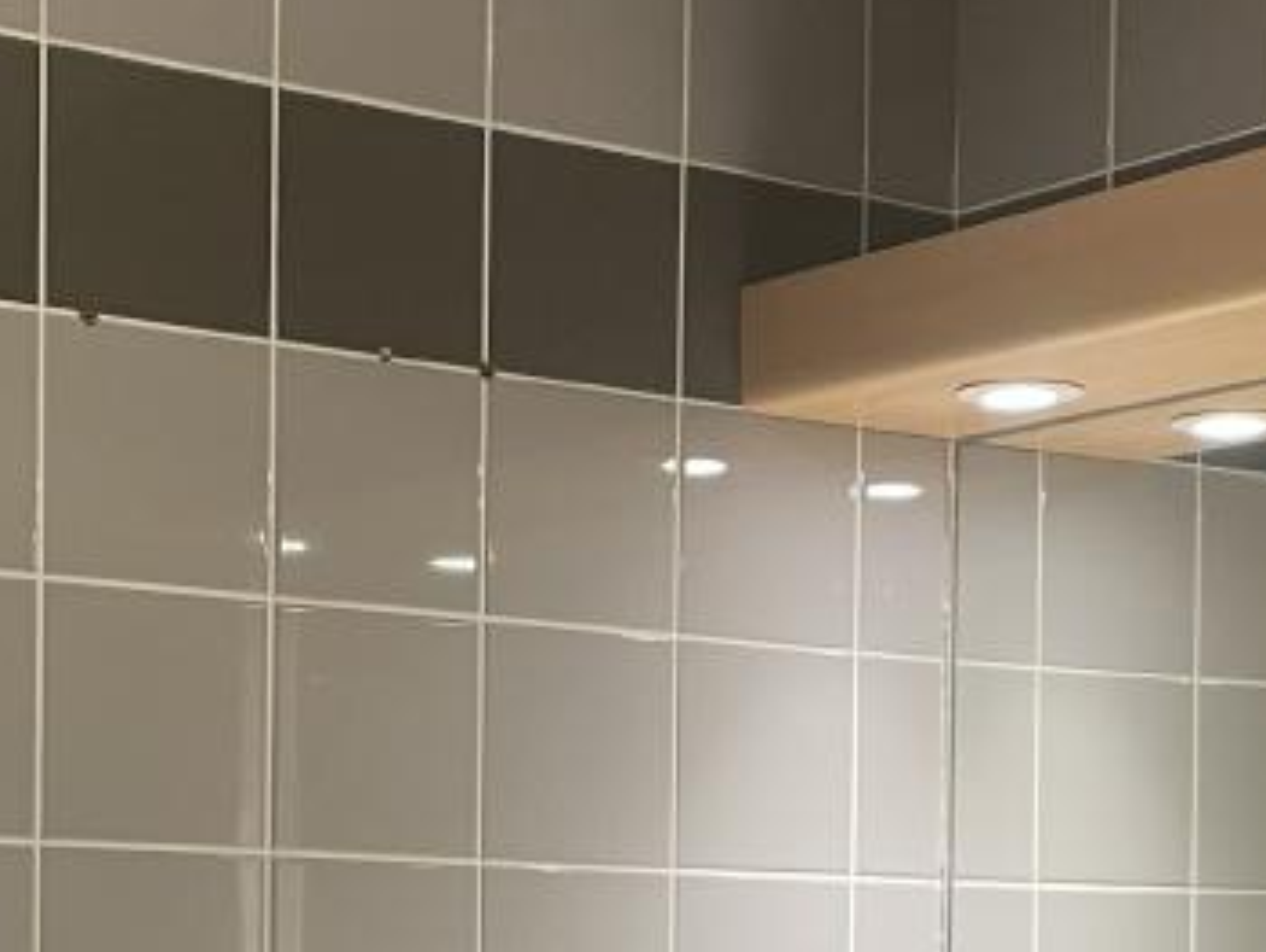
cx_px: 564
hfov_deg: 20.6
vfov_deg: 15.1
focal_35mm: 95
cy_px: 1071
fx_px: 3477
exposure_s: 1/50
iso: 64
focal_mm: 4.2
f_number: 1.6
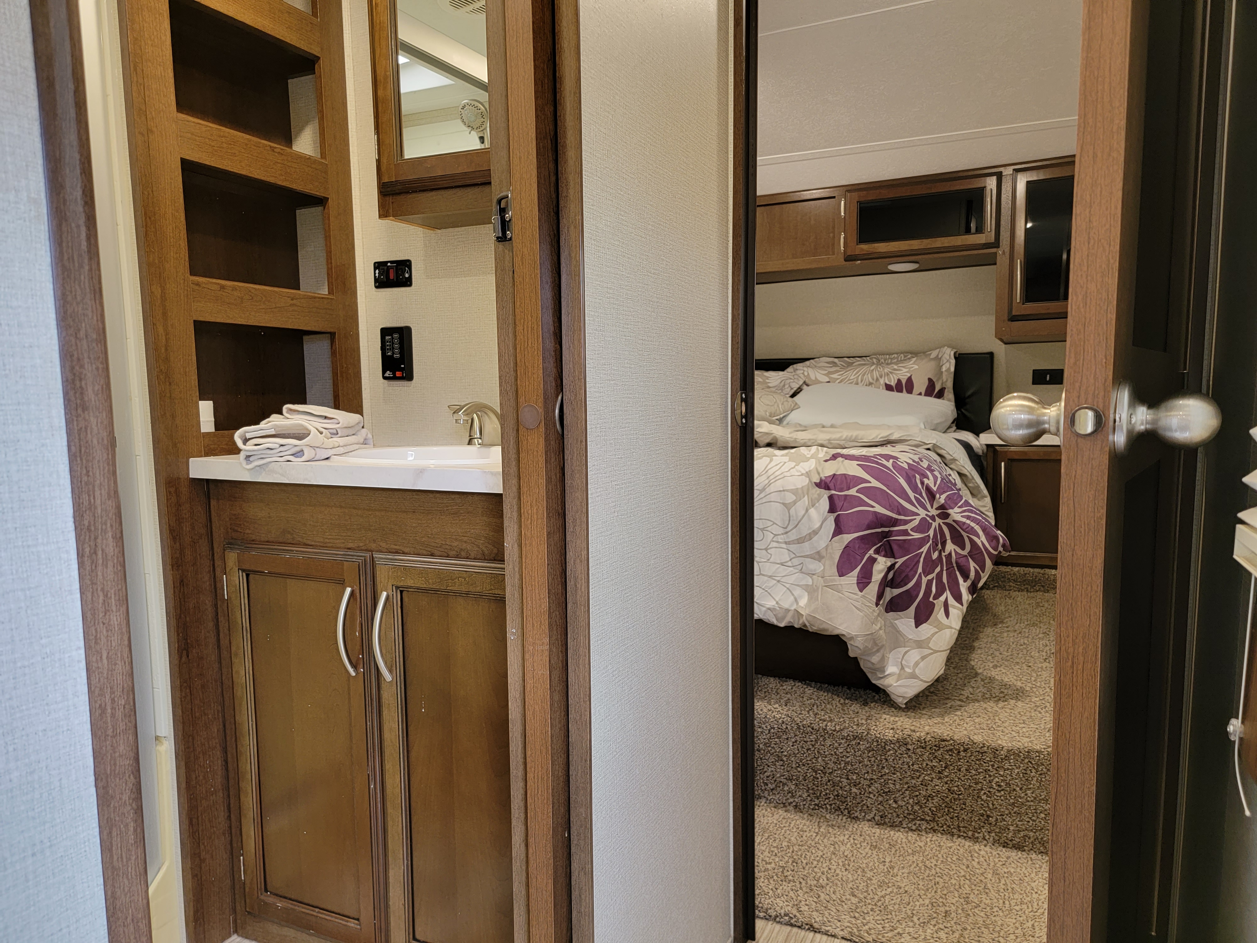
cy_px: 472
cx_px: 628
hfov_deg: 71.6
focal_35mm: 24
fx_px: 872
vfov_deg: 56.8
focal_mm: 6.7
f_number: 1.8
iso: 200
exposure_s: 1/40
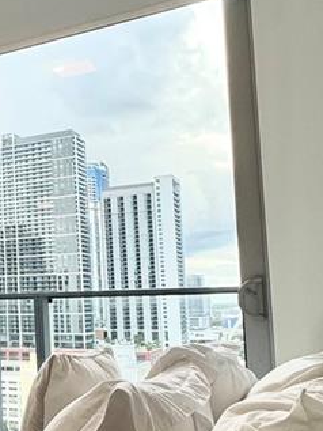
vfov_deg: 36.1
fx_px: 659
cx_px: -151
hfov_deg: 22.8
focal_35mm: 53
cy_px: 252
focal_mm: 2.22
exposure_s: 1/134
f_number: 2.2
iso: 40
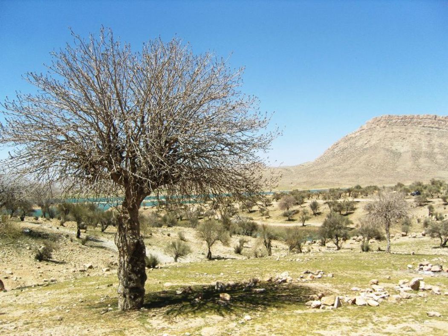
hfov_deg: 54.0
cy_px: 168
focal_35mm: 34
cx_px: 224
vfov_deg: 41.8
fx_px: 440
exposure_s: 1/200
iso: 80
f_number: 7
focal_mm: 7.3
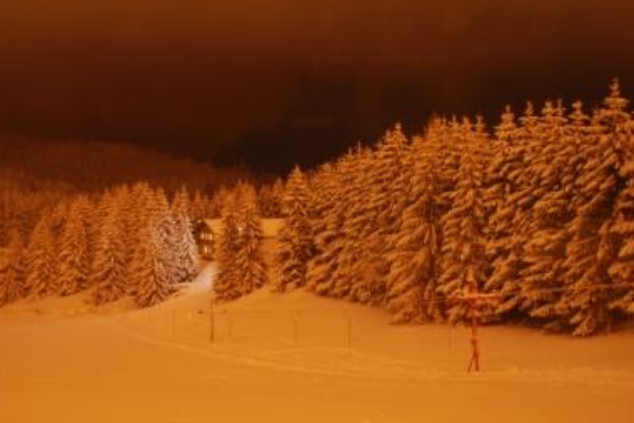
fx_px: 811
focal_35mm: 46
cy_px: 200
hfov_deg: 42.7
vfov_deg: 29.3
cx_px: 300
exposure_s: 15
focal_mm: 26
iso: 100
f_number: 4
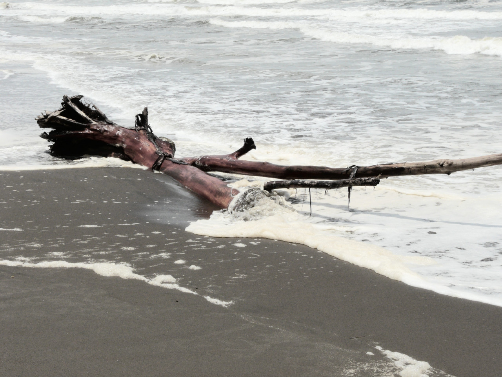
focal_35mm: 66
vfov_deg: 22.3
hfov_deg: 29.4
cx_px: 251
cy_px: 188
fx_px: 957
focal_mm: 10.8
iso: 100
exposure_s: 1/500
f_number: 8
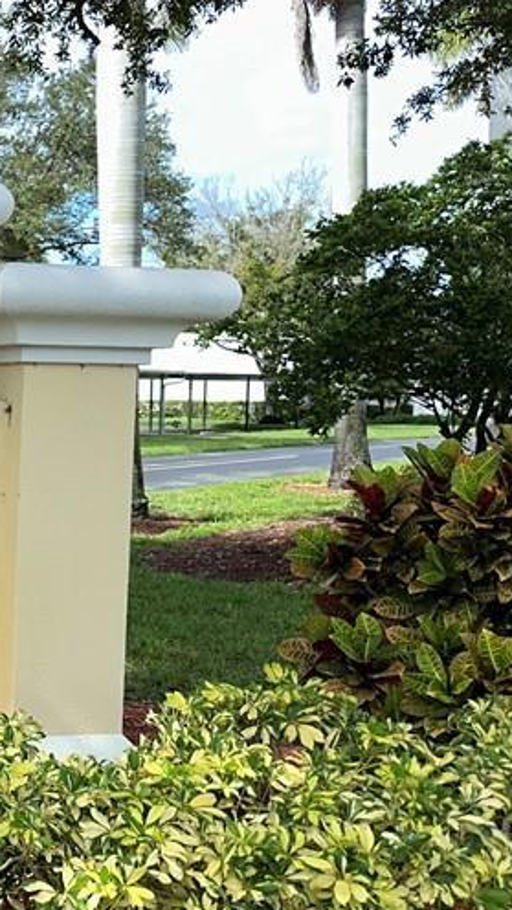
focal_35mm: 54
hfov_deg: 17.7
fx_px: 1303
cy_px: 464
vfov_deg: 38.5
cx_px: -420
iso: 80
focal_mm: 6.86
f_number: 1.78
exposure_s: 1/2882
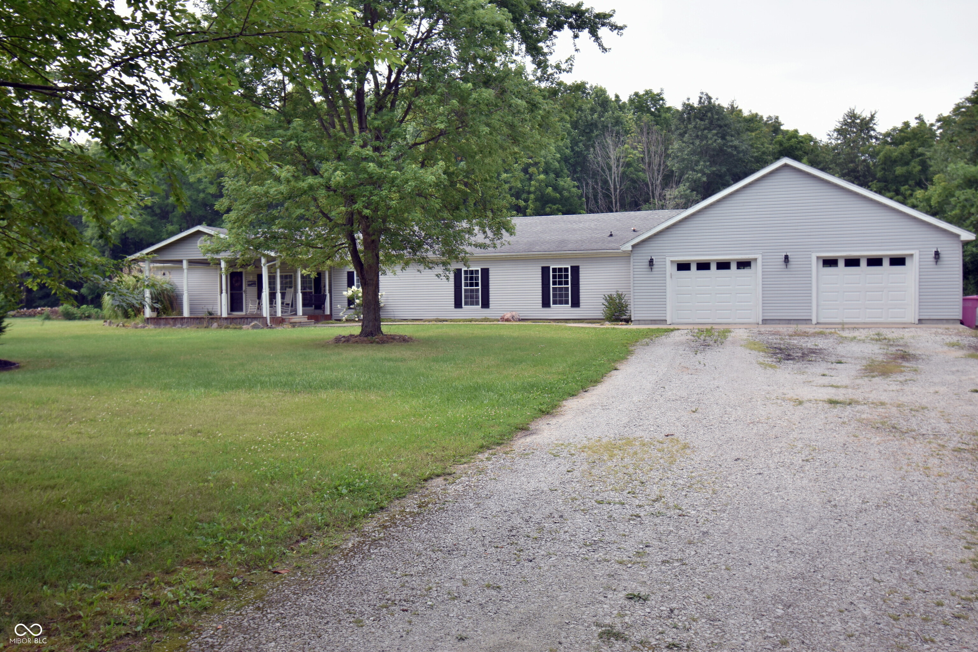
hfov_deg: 61.9
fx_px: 815
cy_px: 326
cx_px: 489
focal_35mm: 30
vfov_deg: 43.6
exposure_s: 1/160
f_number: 6.3
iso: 100
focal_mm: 20
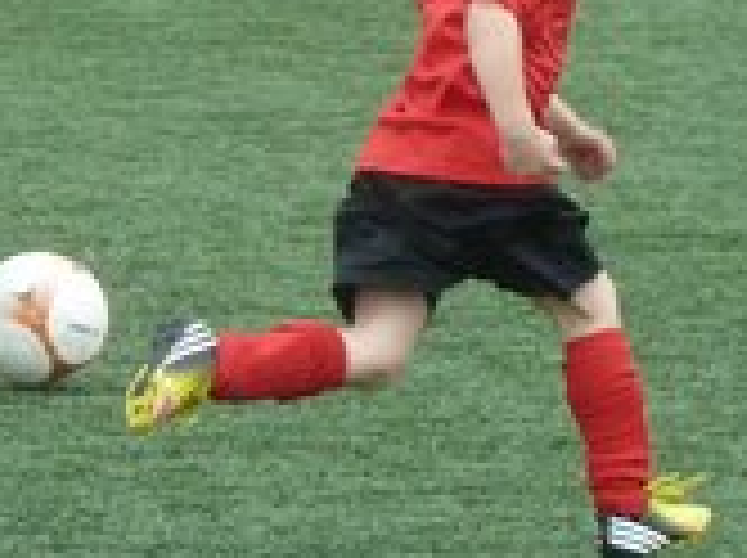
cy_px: -74
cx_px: -99
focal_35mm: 828
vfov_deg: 1.8
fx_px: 17842
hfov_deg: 2.4
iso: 320
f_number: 4.5
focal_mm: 32.1
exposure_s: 1/500
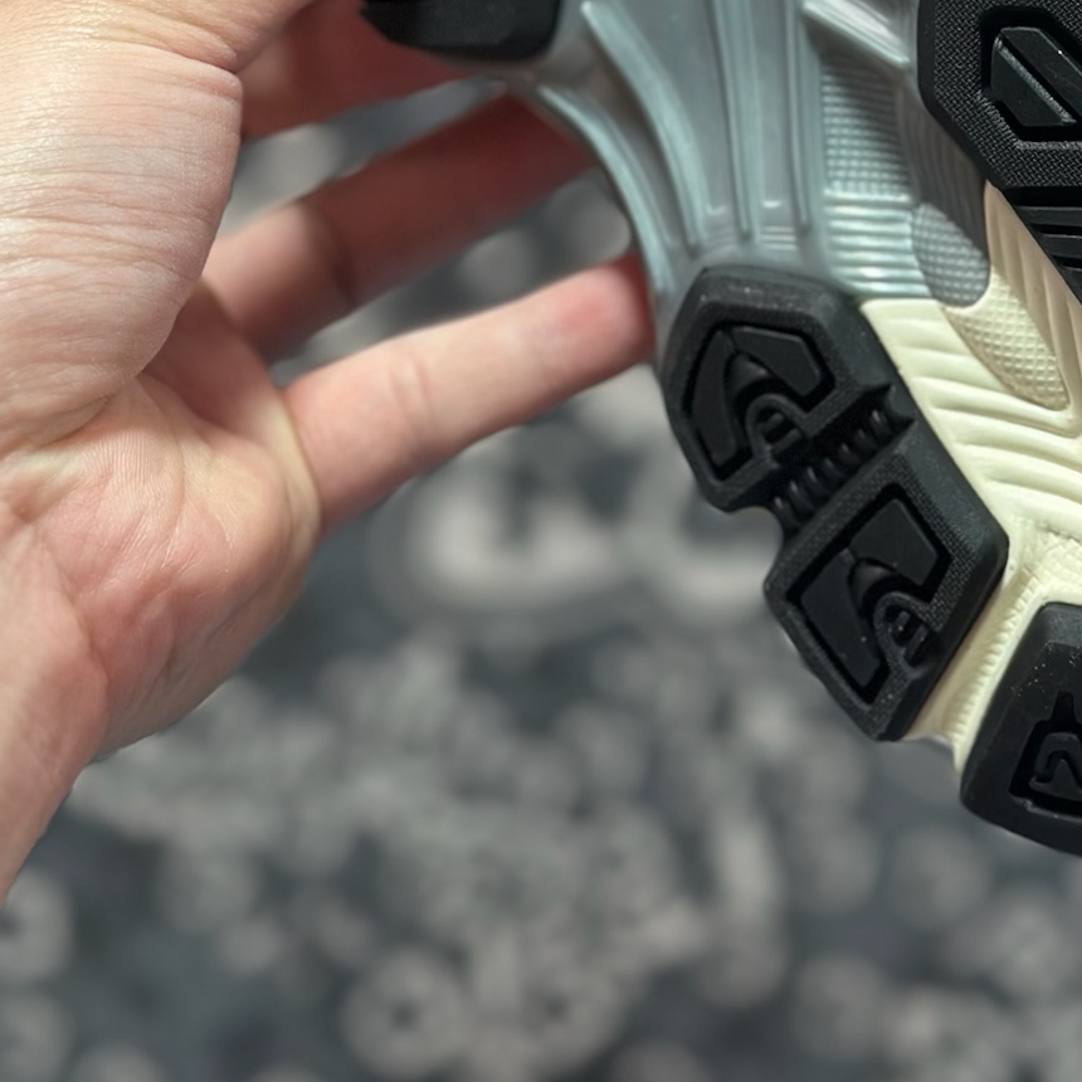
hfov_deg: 17.2
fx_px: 3572
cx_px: 772
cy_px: -160
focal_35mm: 101
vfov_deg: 16.6
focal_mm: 6.86
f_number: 1.78
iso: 80
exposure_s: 1/398
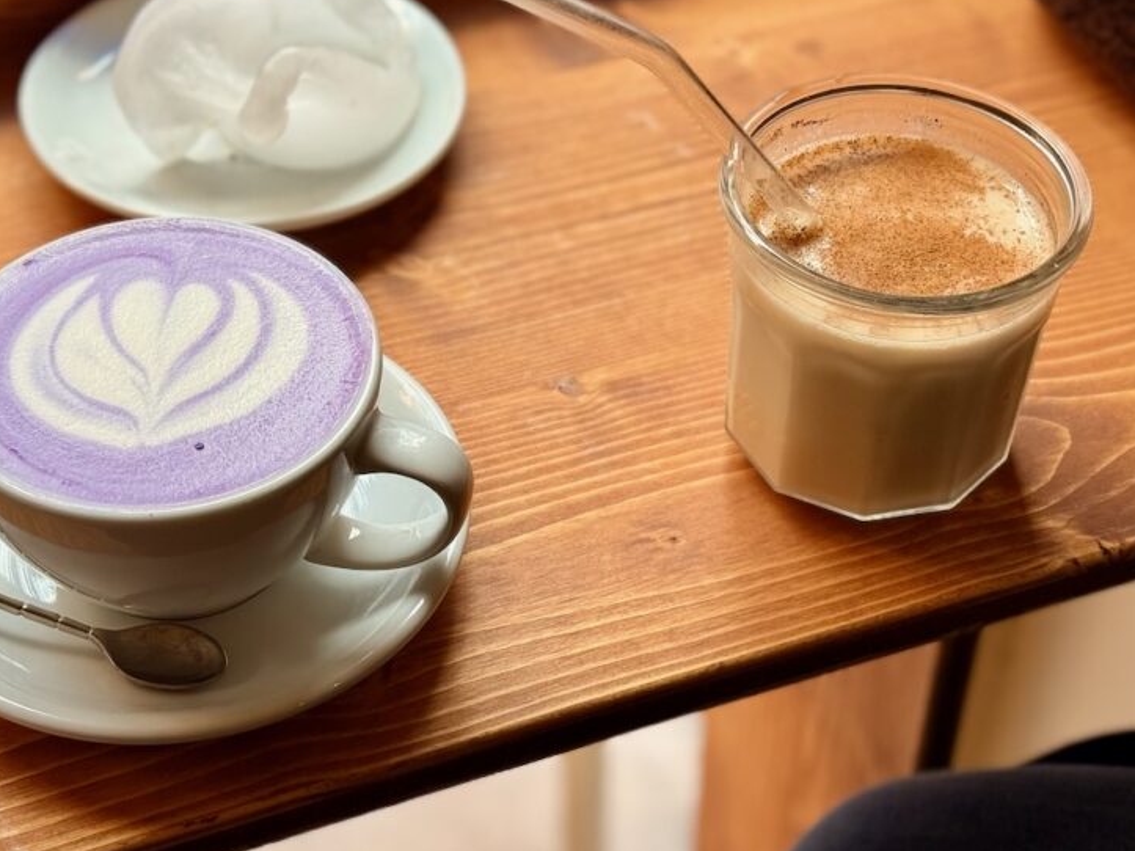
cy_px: 355
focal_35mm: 68
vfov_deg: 21.6
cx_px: 548
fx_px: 2229
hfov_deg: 28.6
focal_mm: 6.76
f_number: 1.78
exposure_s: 1/181
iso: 100
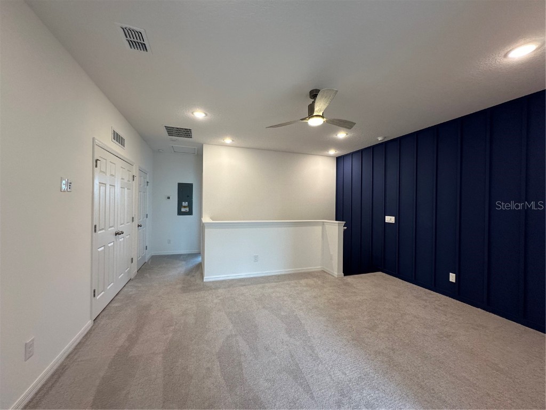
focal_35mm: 14
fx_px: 221
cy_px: 205
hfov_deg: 102.1
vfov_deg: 85.7
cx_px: 273
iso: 160
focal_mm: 2.22
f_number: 2.2
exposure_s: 1/120
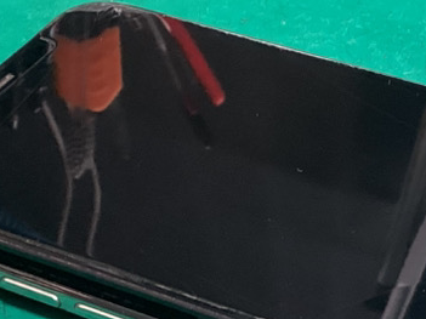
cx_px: 318
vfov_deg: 13.7
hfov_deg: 18.4
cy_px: 352
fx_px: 1304
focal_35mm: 106
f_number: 2.4
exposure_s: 1/50
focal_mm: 3.3
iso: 250
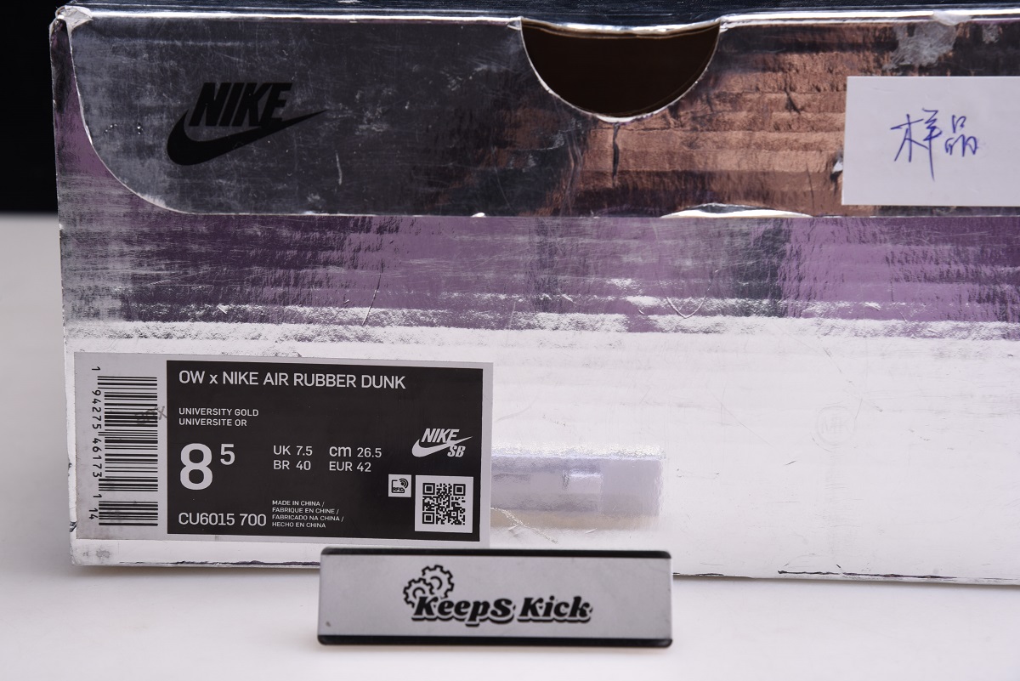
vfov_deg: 11.4
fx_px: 3401
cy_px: 340
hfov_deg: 17.1
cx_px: 510
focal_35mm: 120
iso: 100
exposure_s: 1/160
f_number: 11
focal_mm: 120
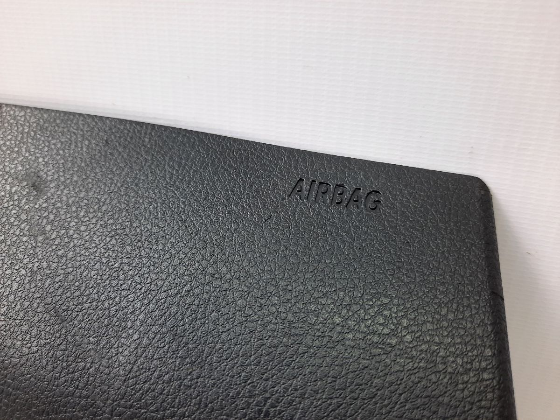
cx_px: 280
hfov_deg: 69.4
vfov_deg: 54.9
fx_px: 404
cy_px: 210
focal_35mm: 25
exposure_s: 1/60
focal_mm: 4.6
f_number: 2
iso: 100
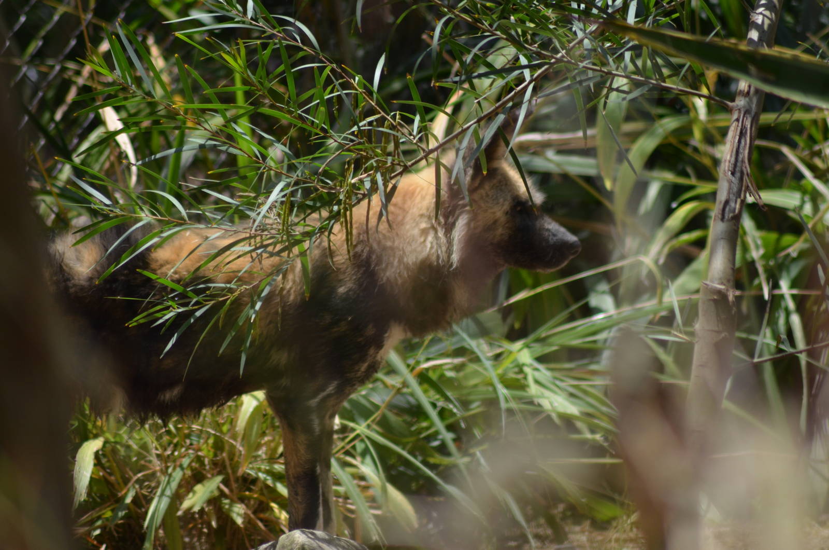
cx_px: 414
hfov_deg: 4.6
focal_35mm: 450
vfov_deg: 3.0
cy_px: 275
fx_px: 10342
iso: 400
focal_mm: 300
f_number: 5.6
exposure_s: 1/1250
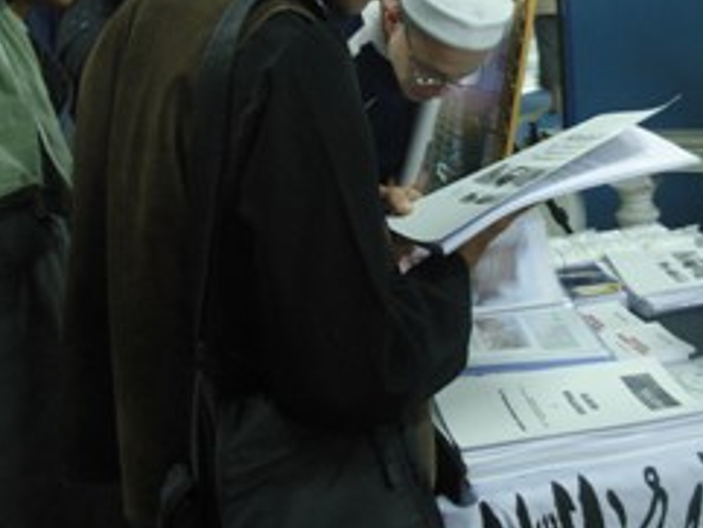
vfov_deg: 23.1
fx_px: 1280
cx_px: 478
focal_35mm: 63
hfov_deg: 30.4
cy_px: 131
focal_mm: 6.3
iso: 231
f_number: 2.9
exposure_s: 1/4
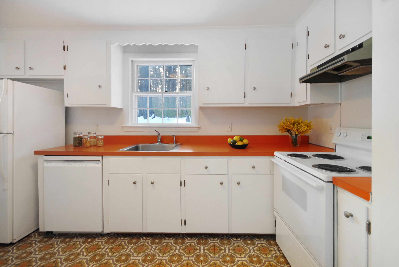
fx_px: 166
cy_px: 134
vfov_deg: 77.5
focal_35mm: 15
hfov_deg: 100.3
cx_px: 200
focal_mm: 10
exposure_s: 1/60
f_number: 5
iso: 400
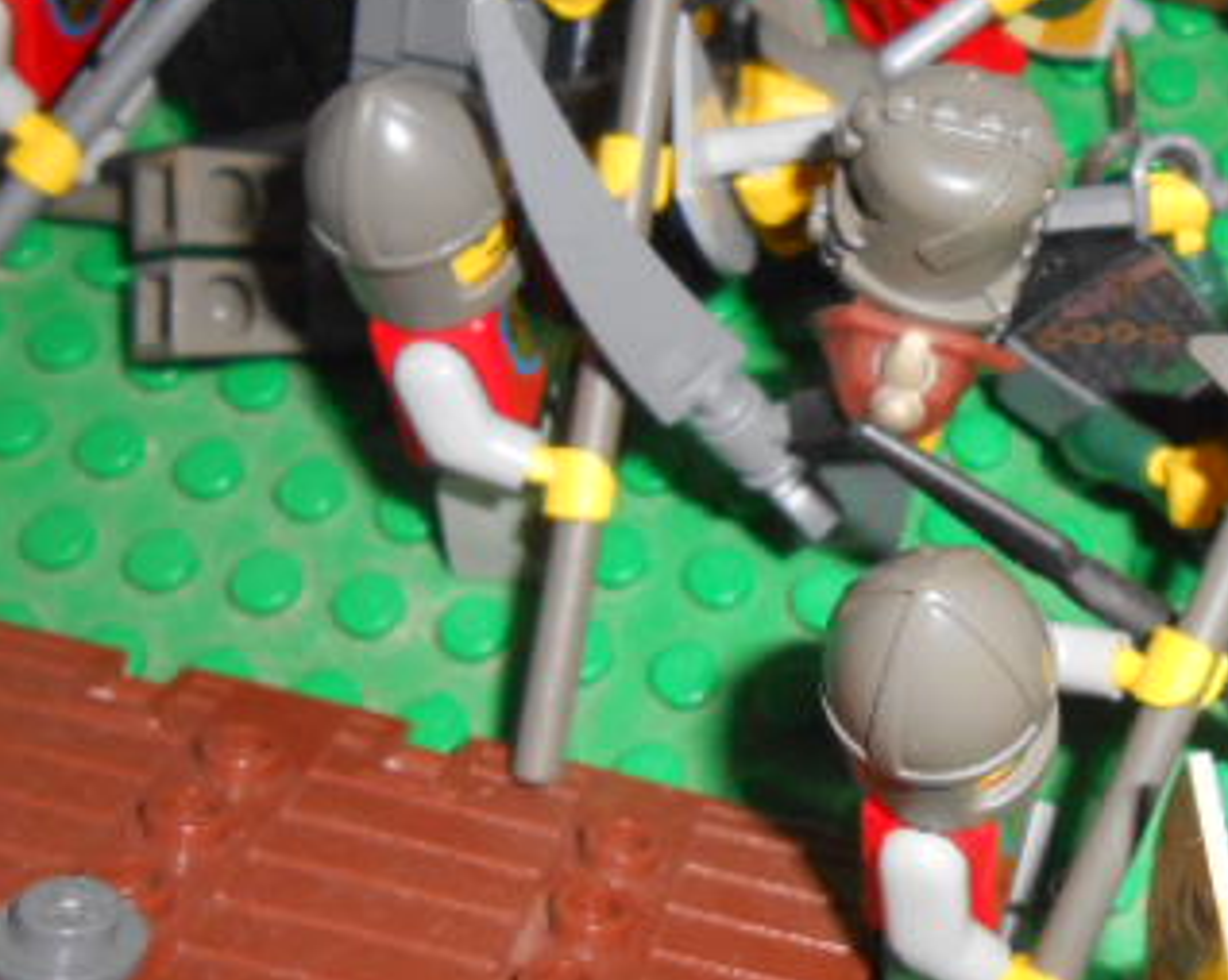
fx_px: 2143
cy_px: 220
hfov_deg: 30.9
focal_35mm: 59
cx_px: 1043
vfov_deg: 25.4
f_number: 11.9
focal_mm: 5.3
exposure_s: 1/25
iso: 200
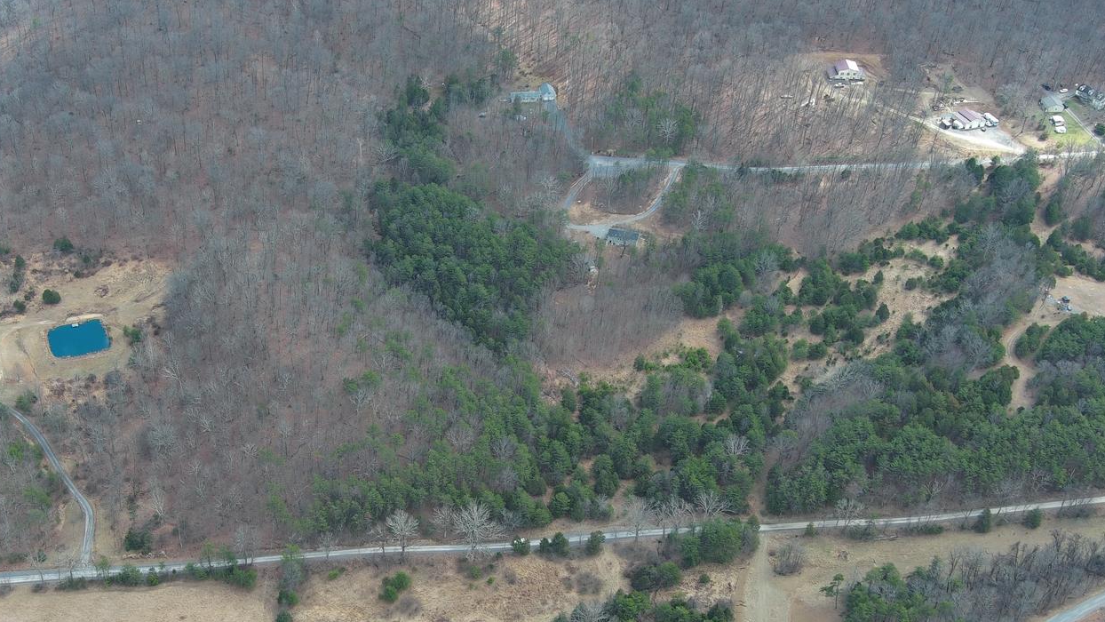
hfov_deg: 41.0
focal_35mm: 50
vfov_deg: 23.8
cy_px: 433
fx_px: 1465
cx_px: 400
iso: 100
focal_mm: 10.57
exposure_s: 1/258
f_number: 2.8
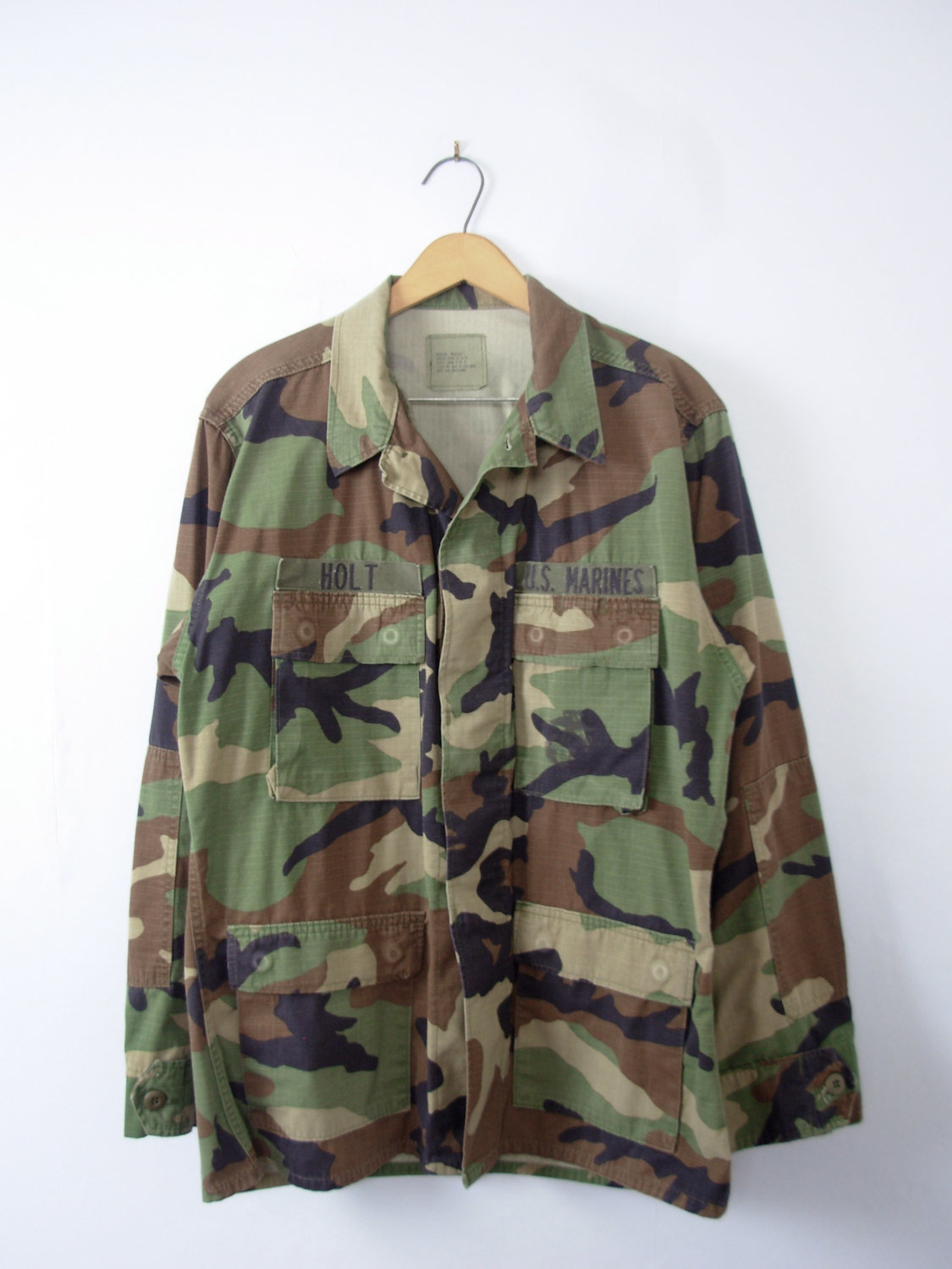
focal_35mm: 38
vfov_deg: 49.0
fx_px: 1393
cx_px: 476
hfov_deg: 37.7
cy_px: 634
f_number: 2.9
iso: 50
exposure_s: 1/9.2
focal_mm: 6.3
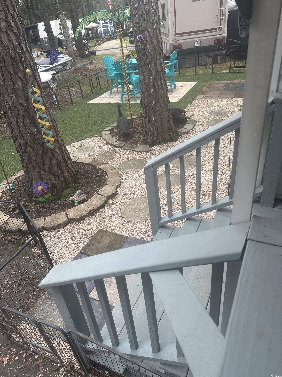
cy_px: 188
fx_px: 261
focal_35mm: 24
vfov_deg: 71.6
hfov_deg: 56.8
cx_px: 141
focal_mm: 6.86
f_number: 1.78
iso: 80
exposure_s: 1/458
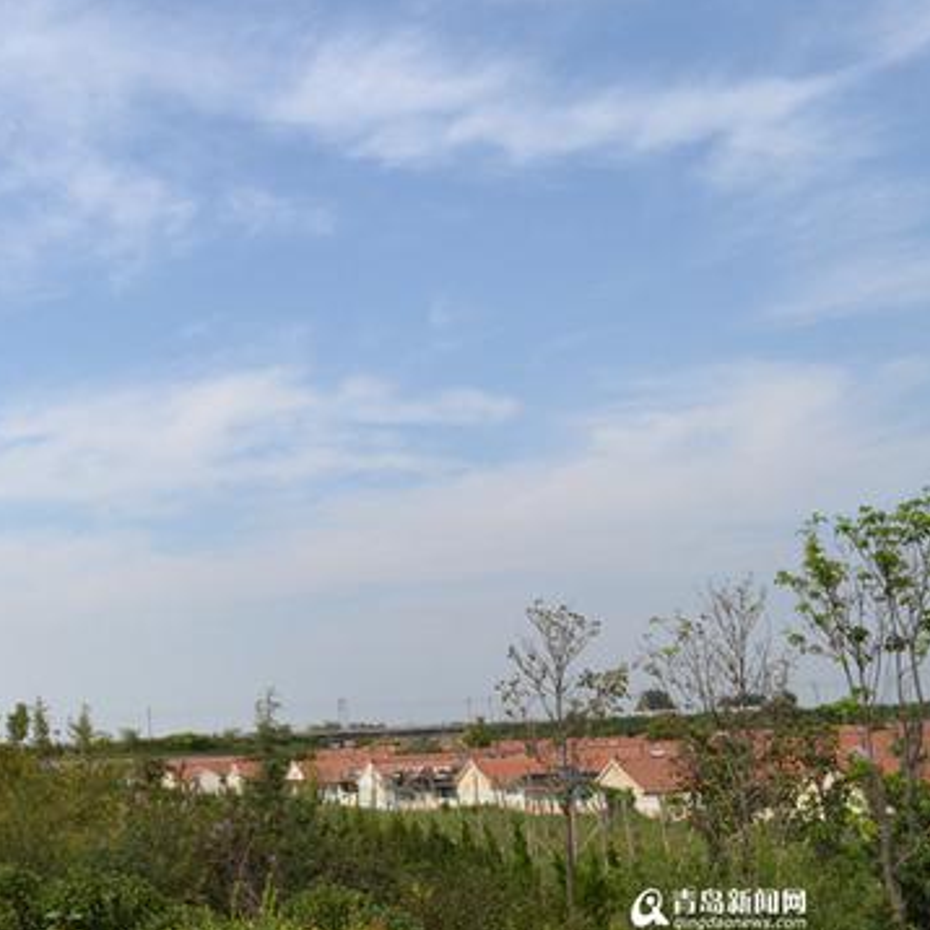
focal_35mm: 41
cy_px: 418
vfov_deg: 40.9
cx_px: 109
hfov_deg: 38.4
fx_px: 1246
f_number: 10
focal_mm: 18
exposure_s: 1/400
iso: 400
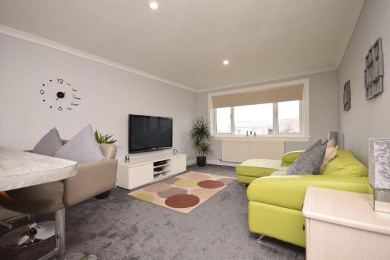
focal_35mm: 15
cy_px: 130
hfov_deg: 100.4
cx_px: 195
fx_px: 163
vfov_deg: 77.4
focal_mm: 10
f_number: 5
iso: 800
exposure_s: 1/100
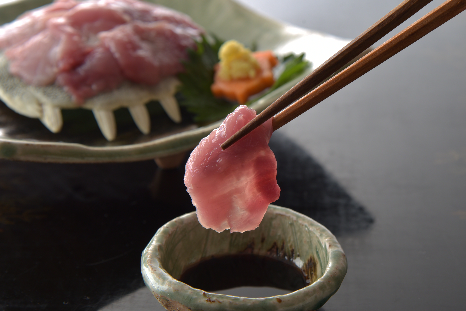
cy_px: 159
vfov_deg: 9.9
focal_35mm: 139
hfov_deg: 14.8
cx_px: 253
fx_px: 1800
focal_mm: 120
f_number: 10
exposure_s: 1/125
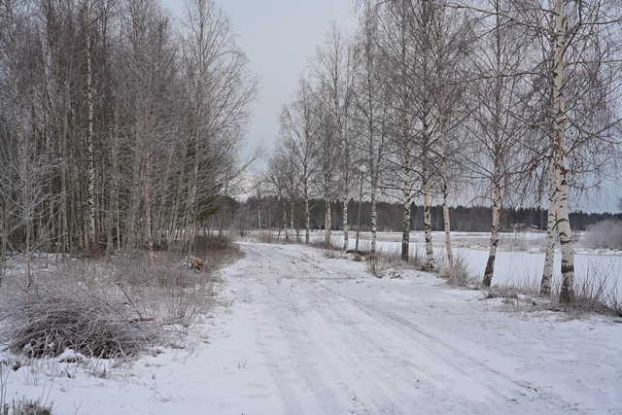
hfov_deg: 39.6
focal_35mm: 50
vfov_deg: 27.0
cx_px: 311
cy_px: 208
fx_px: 864
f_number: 6.3
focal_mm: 50
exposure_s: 1/13
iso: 100
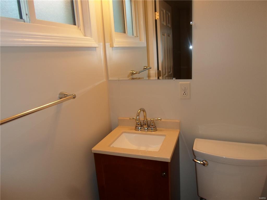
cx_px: 134
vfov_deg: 54.9
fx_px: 193
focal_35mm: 25
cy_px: 100
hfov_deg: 69.4
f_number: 2.5
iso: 100
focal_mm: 4.5
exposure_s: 1/45
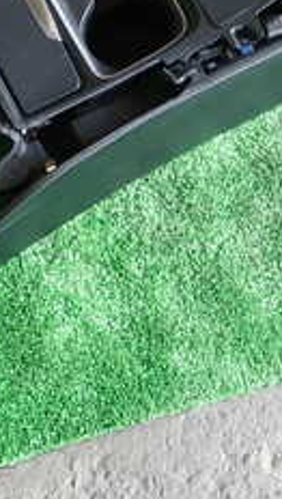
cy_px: 60
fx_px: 1193
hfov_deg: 13.3
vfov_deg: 23.1
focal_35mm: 90
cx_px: 278
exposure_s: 1/40
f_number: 2.4
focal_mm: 5.79
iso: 200
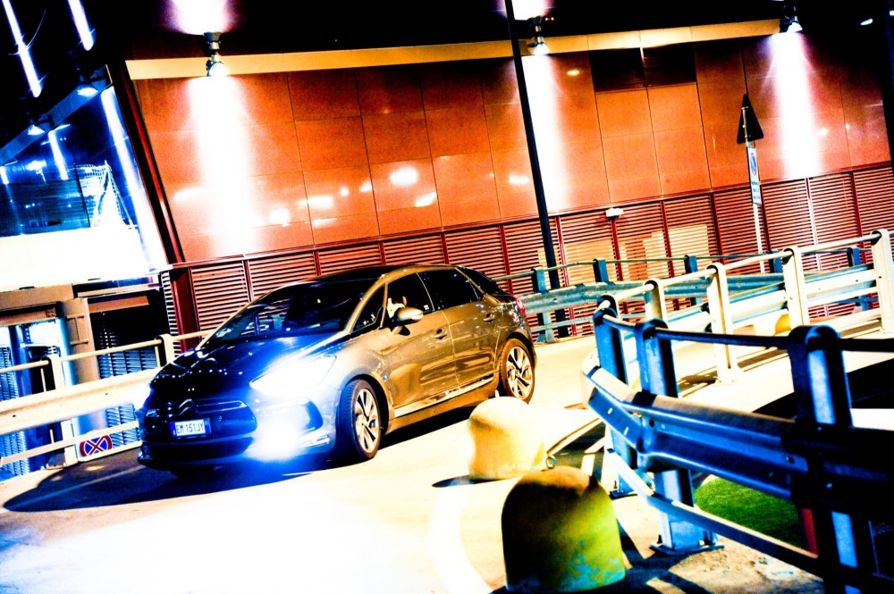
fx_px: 1613
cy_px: 297
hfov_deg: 31.0
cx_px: 447
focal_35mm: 65
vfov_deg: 20.9
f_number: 4
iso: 3200
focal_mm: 65
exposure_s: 1/30
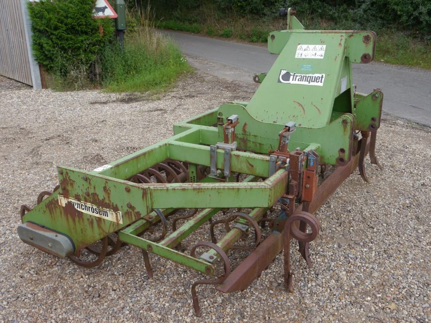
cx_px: 216
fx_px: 423
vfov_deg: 41.8
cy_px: 162
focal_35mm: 34
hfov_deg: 54.0
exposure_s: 1/200
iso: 160
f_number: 5.6
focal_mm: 17
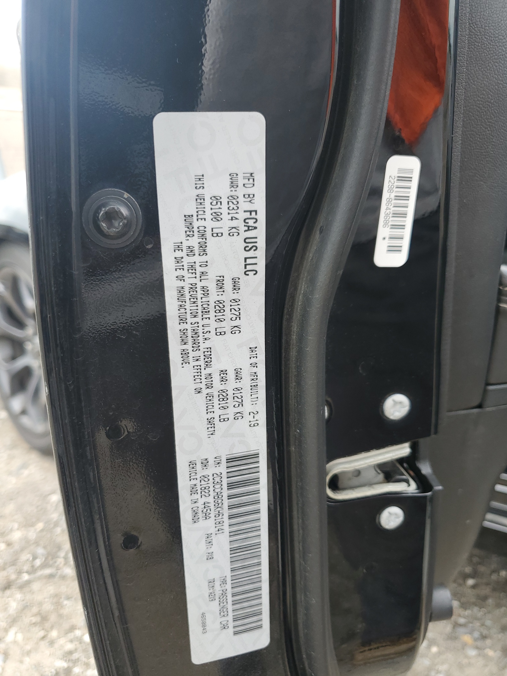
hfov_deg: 53.1
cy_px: 338
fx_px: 508
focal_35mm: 26
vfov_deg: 67.3
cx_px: 254
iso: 50
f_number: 1.5
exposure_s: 1/417
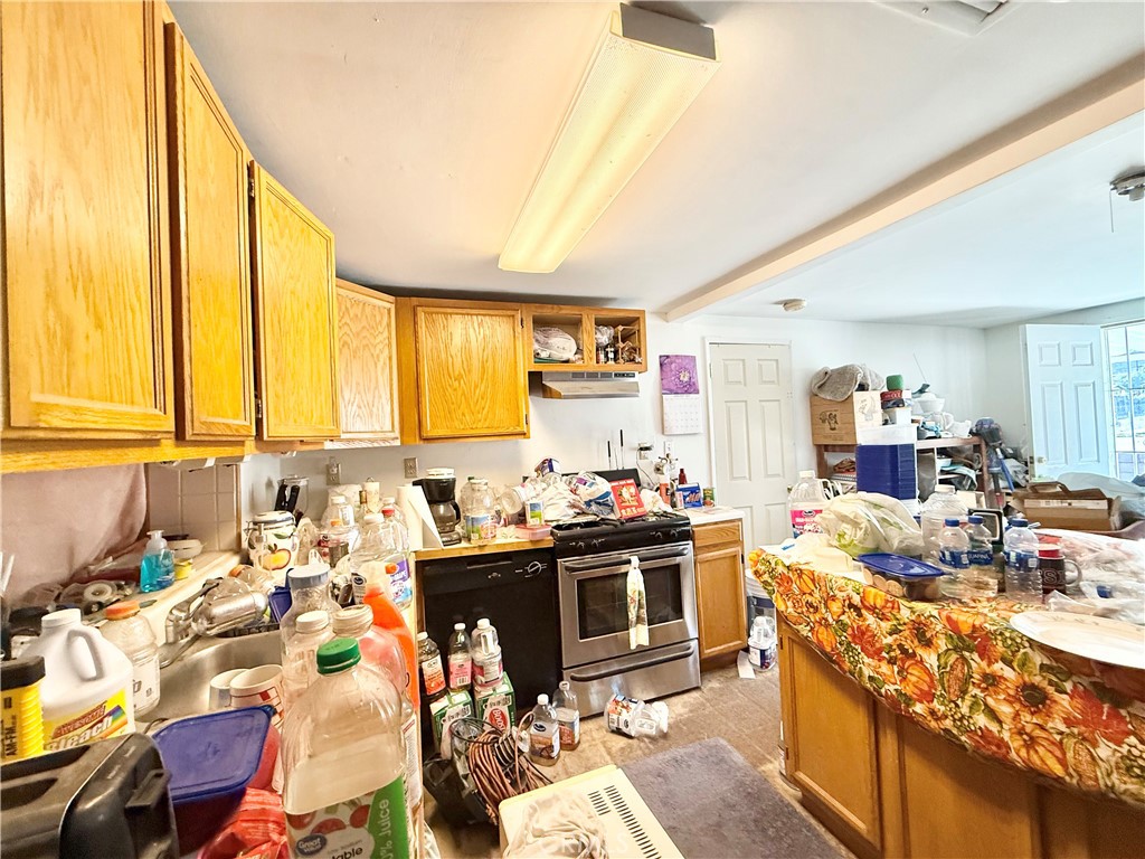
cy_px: 430
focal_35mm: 14
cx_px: 572
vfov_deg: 85.7
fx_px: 463
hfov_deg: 102.1
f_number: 2.2
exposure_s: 1/60
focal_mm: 2.22
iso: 320
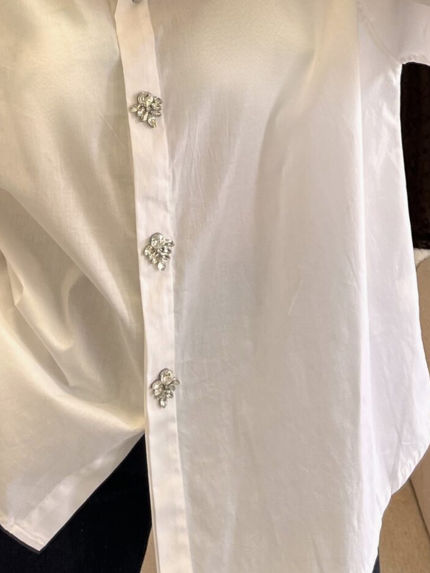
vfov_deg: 26.1
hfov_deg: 20.6
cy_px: 10
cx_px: 113
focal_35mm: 71
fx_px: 1176
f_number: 1.6
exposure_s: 1/121
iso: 80
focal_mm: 5.1
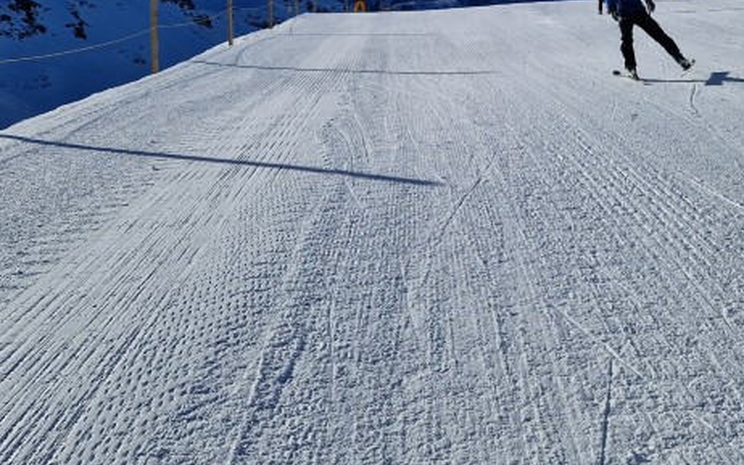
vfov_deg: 22.7
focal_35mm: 54
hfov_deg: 37.4
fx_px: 1095
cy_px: -37
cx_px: 451
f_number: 1.8
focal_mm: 5.4
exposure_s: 1/5168
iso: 50
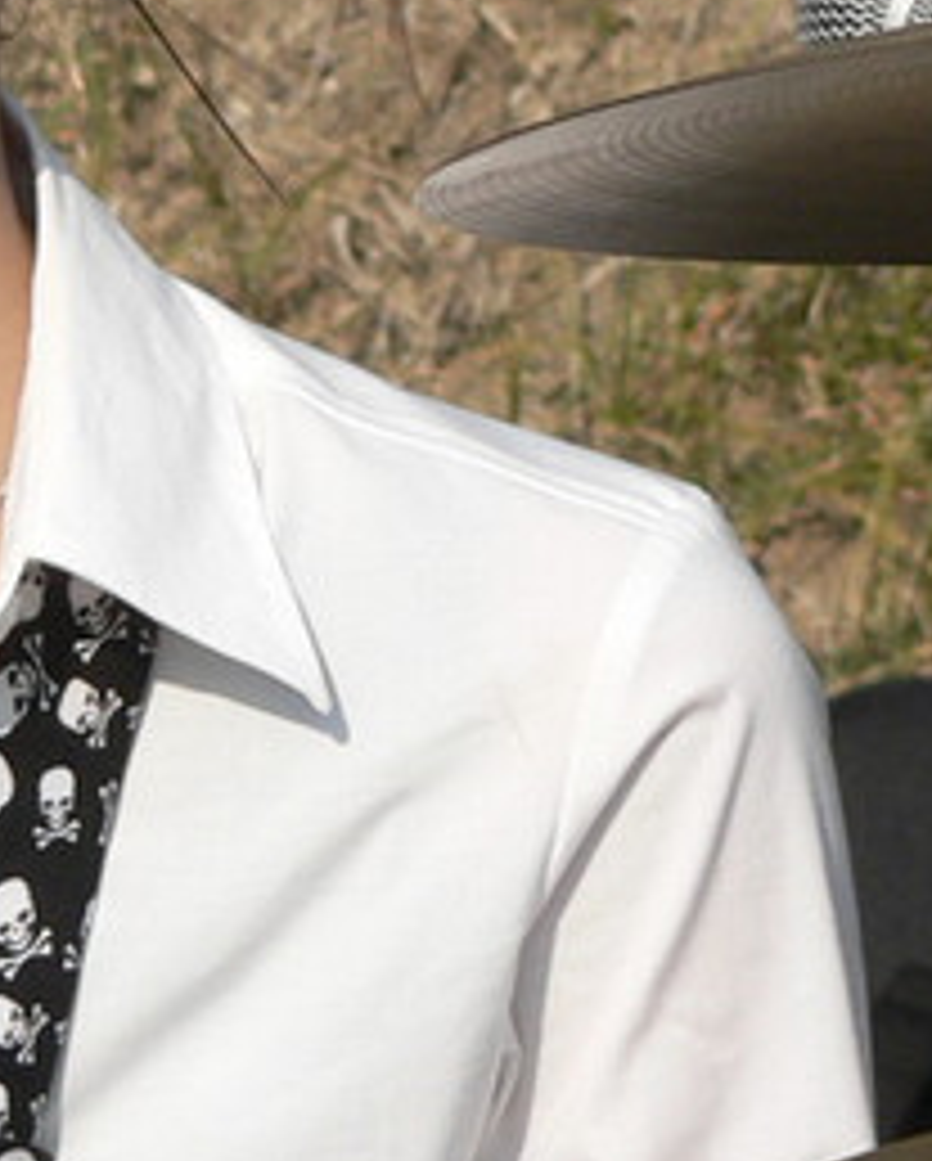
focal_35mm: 1137
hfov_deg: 1.4
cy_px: 540
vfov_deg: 1.7
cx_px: -214
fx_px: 39134
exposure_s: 1/500
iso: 80
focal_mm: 47
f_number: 5
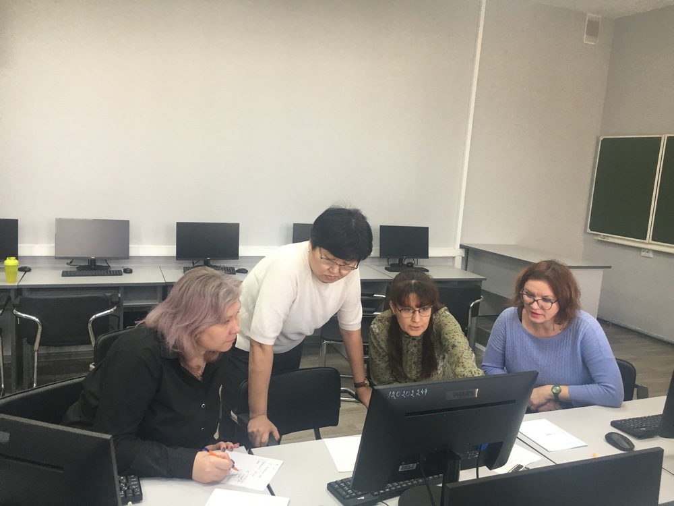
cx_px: 337
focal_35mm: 29
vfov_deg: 48.2
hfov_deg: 61.7
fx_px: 565
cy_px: 253
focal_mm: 4.15
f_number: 2.2
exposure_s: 1/33
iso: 50
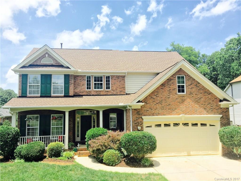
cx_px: 120
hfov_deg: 61.7
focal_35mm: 29
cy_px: 90
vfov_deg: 48.2
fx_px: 202
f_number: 2.2
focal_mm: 4.15
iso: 32
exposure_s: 1/1364
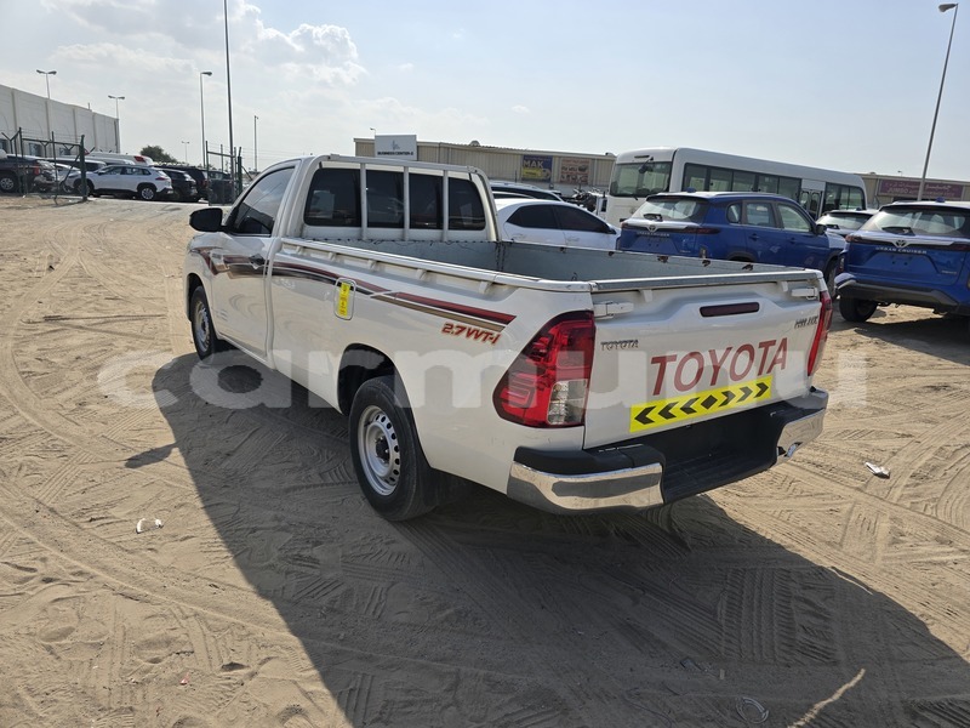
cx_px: 485
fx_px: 644
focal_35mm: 23
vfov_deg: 58.9
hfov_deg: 73.9
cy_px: 364
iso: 12
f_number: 1.7
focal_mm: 6.3
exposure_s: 1/1354
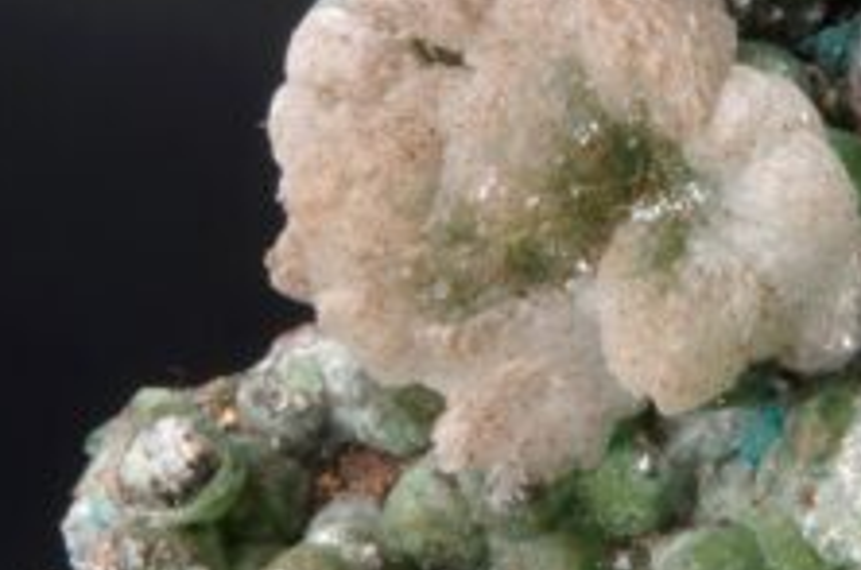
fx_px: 4654
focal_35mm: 195
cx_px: 741
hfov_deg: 10.5
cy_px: 432
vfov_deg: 7.0
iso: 100
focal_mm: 47.5
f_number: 7.1
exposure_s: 1/1.25
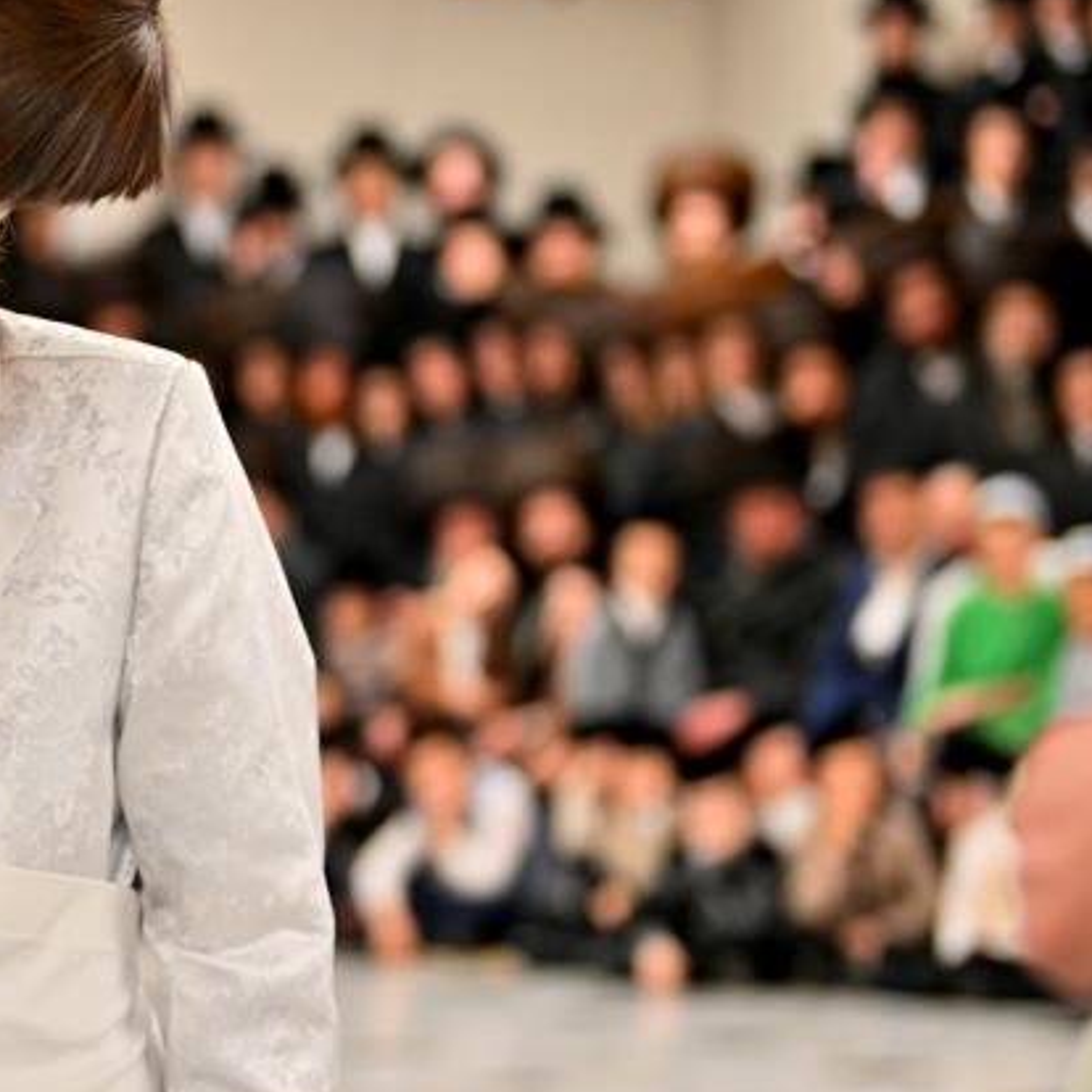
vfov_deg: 9.3
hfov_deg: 9.1
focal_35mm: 189
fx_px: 6745
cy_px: 547
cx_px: -237
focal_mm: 90
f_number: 2.8
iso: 200
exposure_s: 1/160
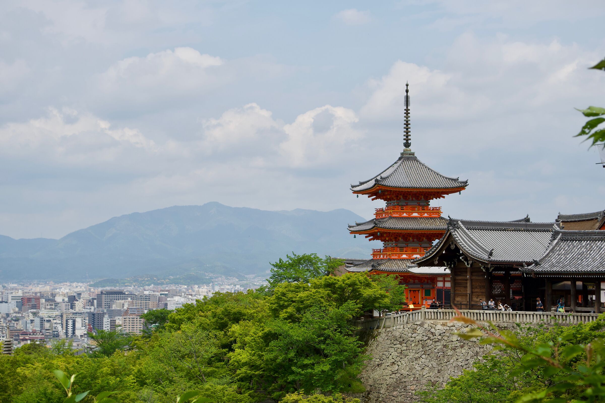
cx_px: 302
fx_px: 1386
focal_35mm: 82
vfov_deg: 16.6
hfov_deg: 24.6
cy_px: 202
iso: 100
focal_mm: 55
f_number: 8
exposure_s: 1/400
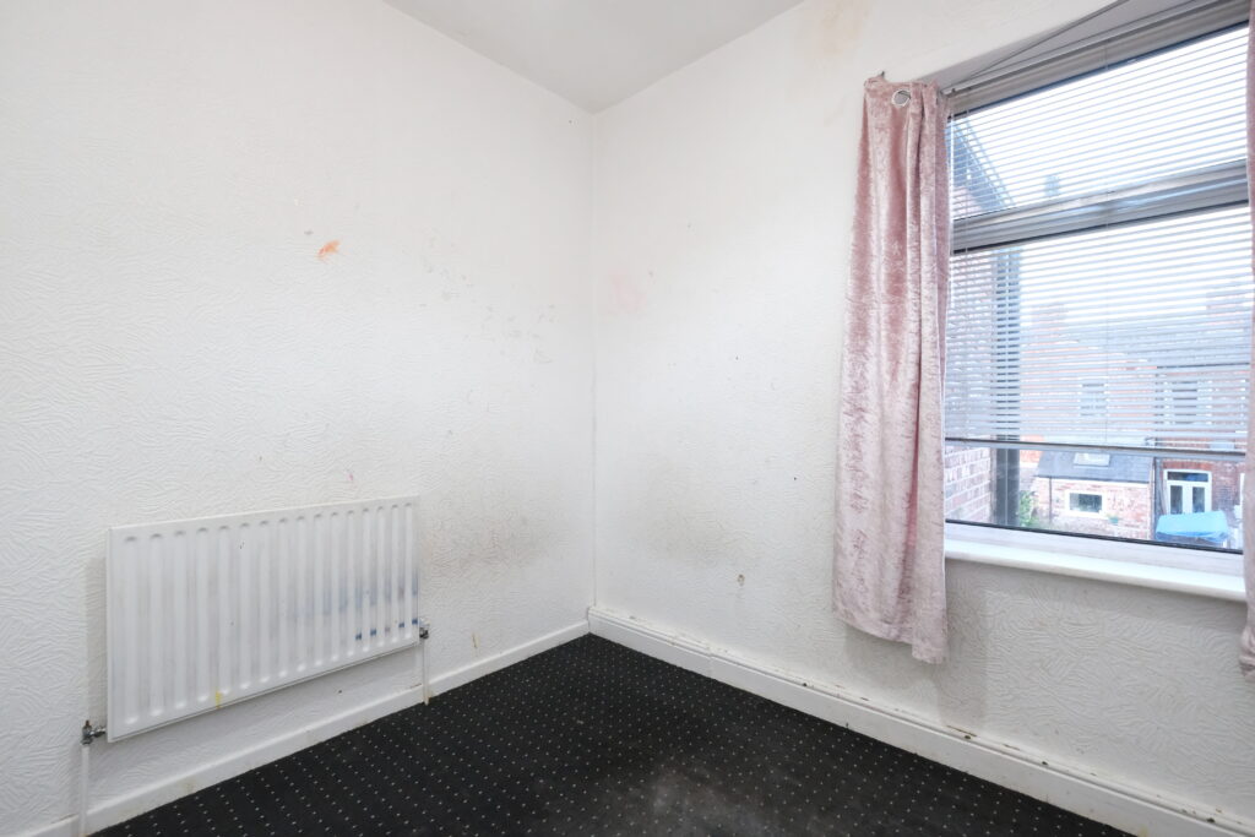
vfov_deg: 77.3
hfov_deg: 100.4
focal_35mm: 15
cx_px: 628
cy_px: 418
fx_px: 523
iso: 4000
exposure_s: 1/45
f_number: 5.6
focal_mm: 10
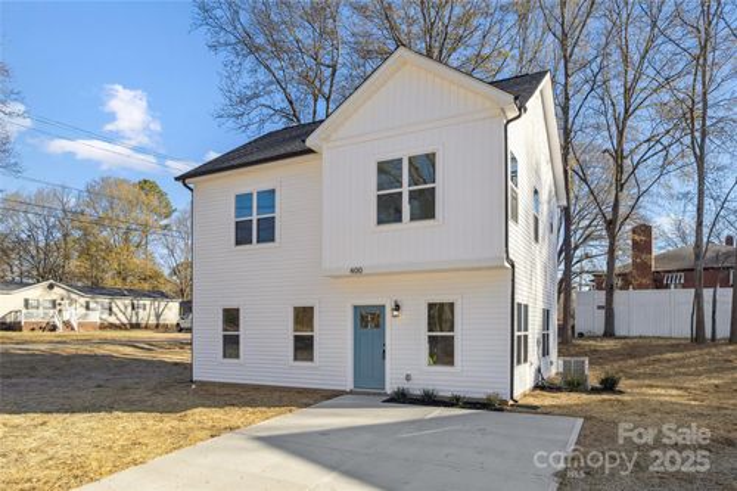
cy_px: 246
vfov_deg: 57.2
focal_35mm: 22
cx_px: 368
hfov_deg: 78.6
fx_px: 450
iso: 100
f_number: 2.8
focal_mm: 8.4
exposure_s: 1/125
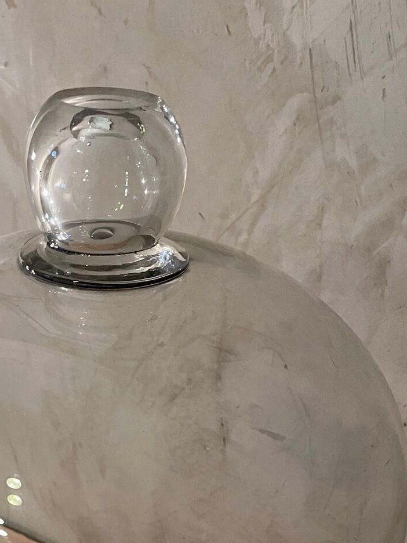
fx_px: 878
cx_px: 144
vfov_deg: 31.8
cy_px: 537
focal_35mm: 56
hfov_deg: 26.0
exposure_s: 1/50
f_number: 1.6
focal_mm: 4.2
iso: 320
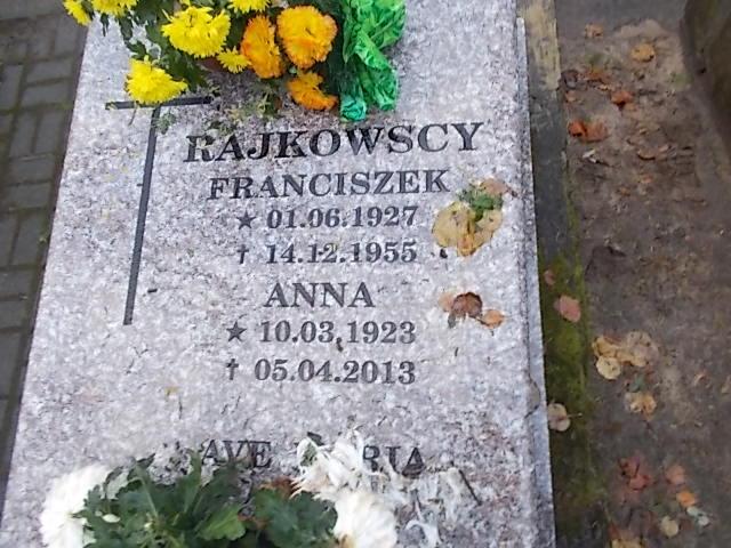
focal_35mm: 26
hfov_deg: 67.3
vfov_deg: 53.1
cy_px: 274
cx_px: 366
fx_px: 549
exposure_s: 1/25
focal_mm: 4.6
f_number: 3.2
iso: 80
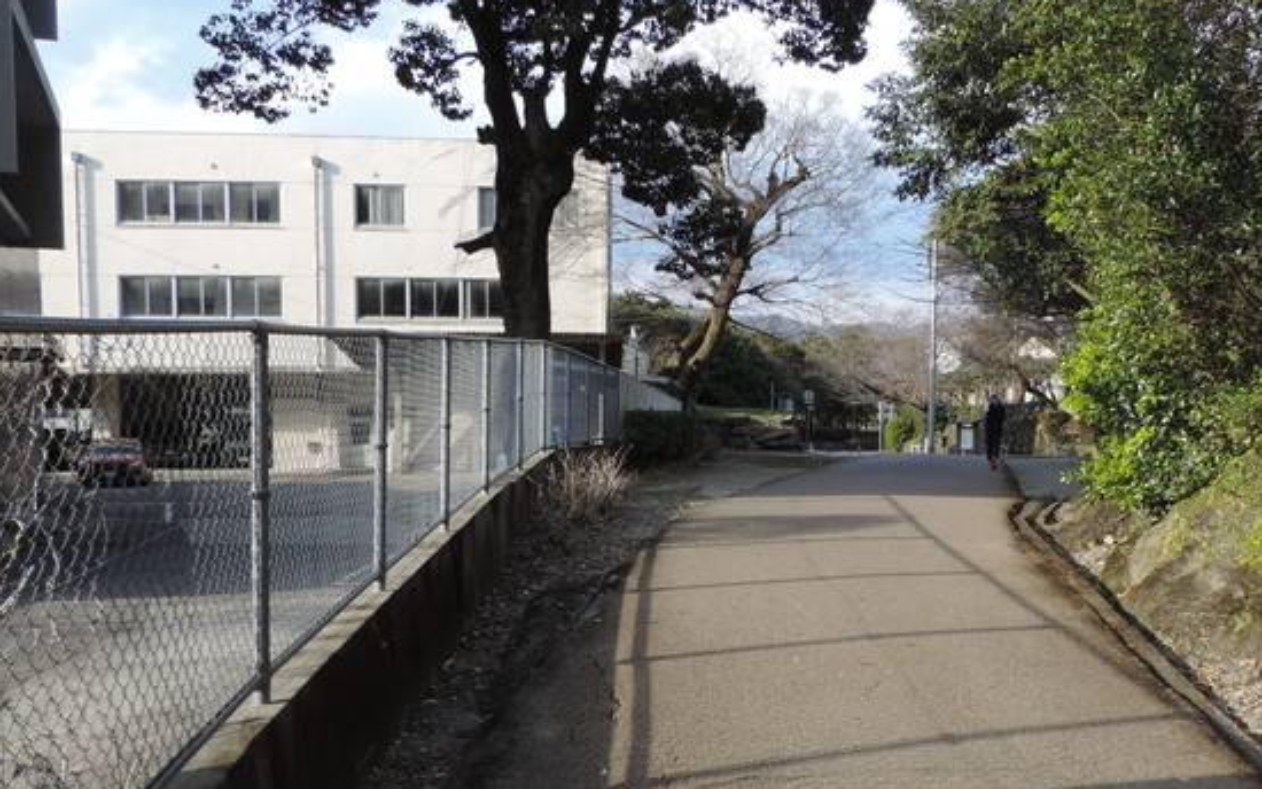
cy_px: 511
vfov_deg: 34.2
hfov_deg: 52.3
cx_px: 769
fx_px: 1273
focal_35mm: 37
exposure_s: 1/320
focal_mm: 4.3
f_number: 3
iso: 80
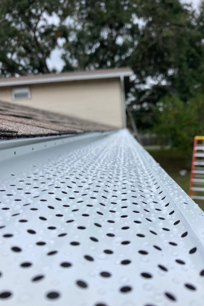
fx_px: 255
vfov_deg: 61.9
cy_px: 153
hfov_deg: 43.5
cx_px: 116
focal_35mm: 30
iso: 20
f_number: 1.8
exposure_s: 1/428
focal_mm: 3.99
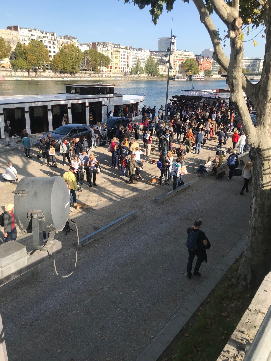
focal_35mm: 29
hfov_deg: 48.2
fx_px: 303
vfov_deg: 61.7
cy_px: 180
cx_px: 135
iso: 20
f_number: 1.8
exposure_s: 1/1259
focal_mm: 3.99
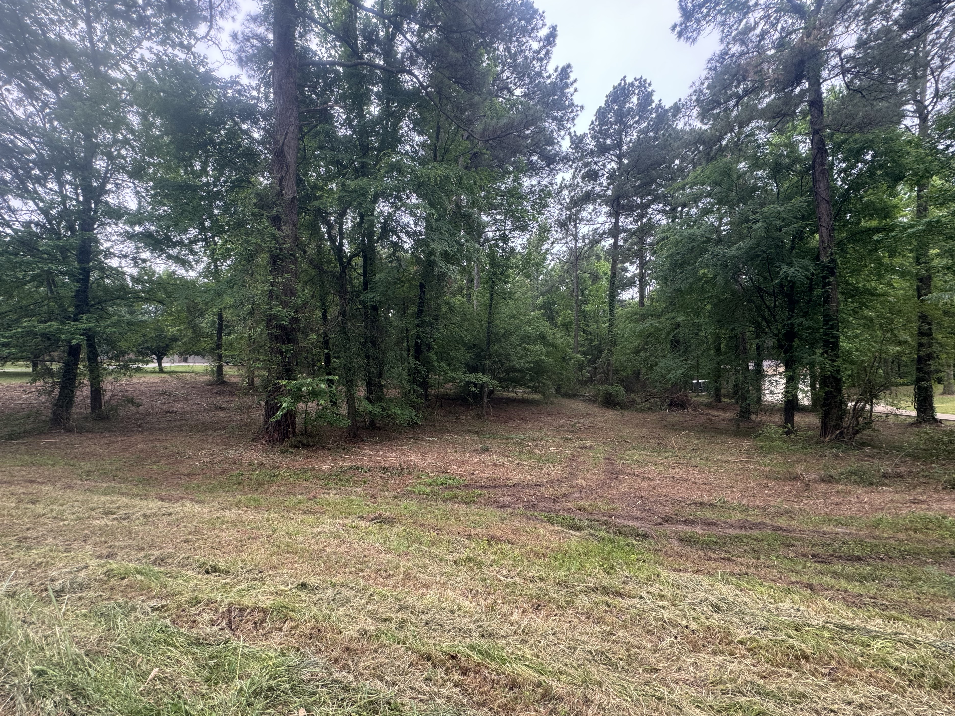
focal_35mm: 15
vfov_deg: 81.7
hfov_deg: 98.1
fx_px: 414
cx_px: 459
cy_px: 361
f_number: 2.2
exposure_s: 1/99
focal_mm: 2.22
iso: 100
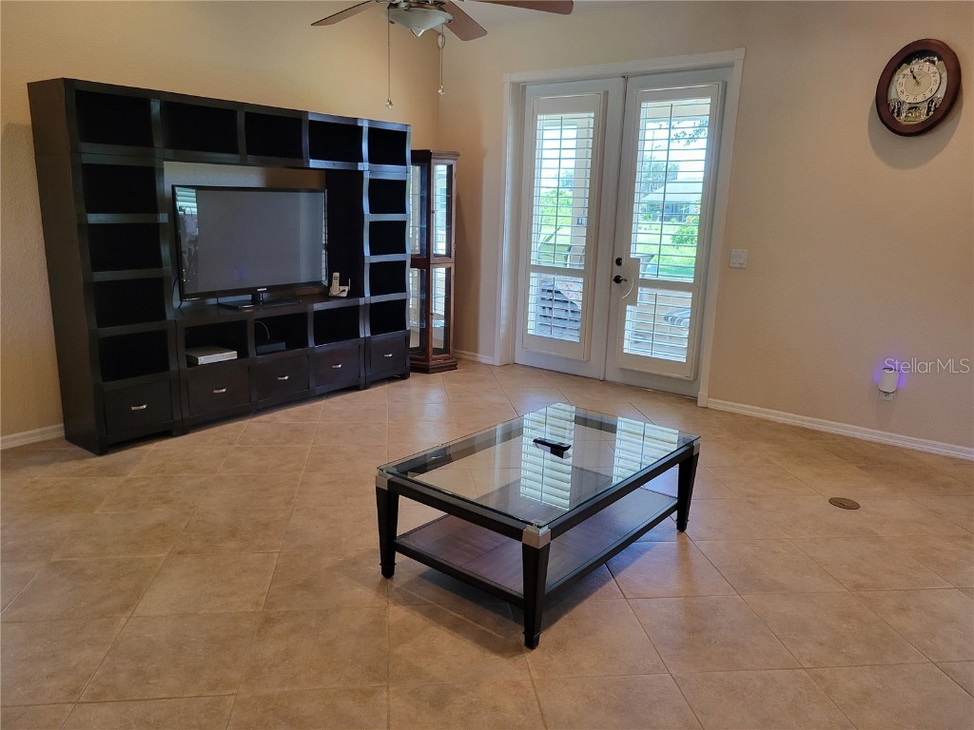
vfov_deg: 53.1
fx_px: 732
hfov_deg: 67.3
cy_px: 365
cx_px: 487
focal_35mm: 26
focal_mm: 5.4
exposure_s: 1/120
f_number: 1.8
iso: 250
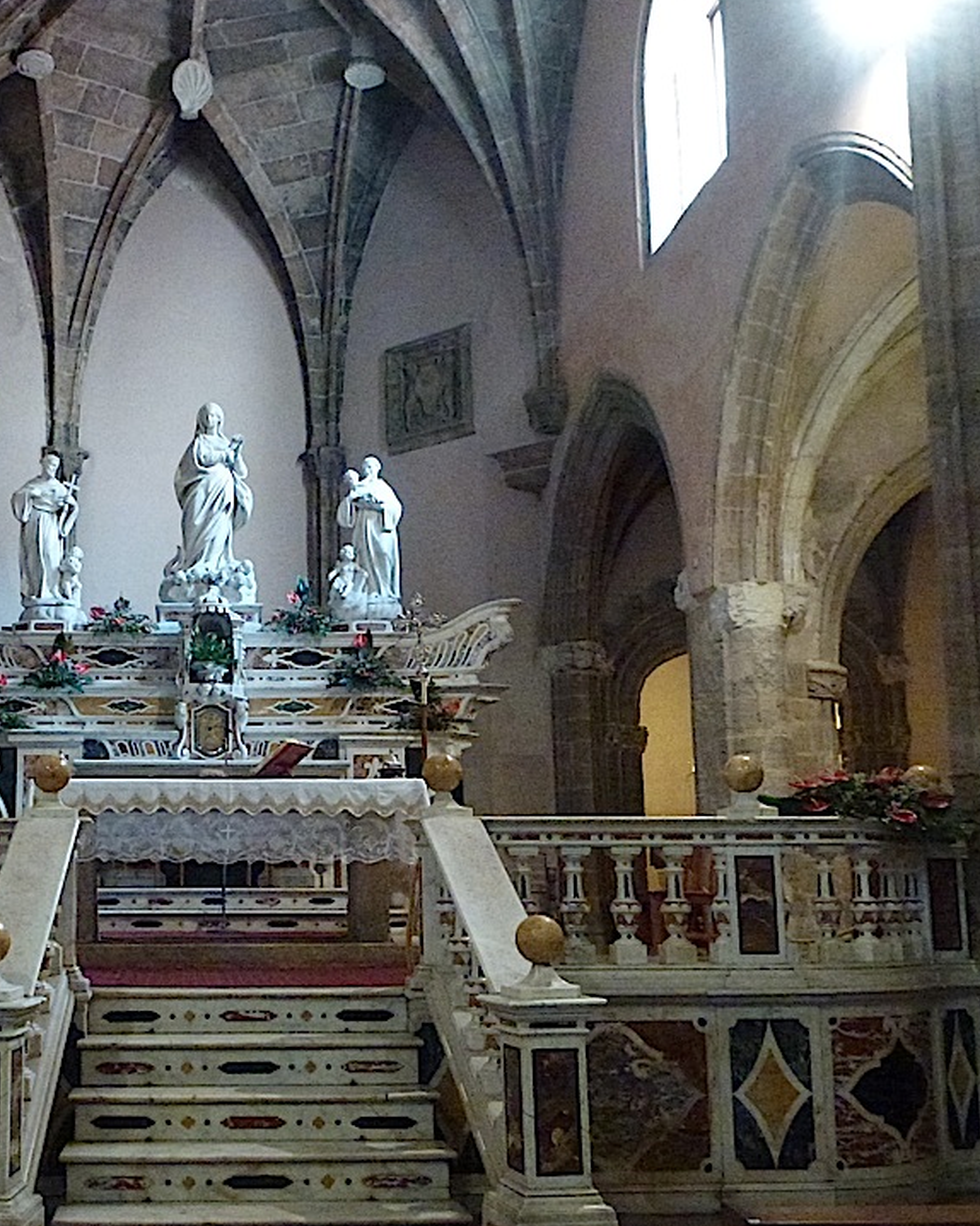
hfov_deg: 37.0
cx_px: 210
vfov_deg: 46.8
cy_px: 651
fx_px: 1415
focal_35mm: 39
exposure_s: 1/13
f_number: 3.5
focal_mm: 5
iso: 800
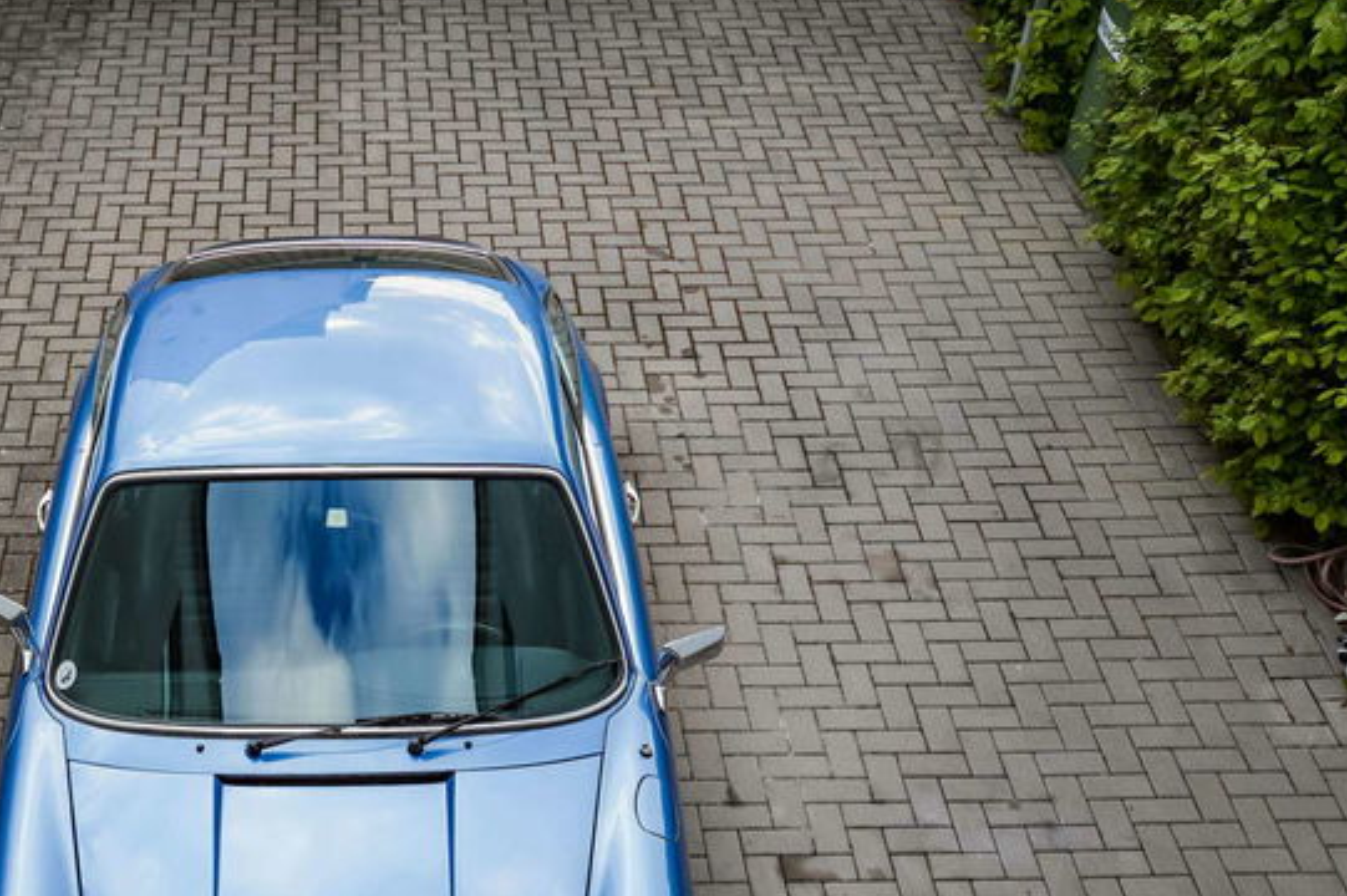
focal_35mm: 53
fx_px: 1982
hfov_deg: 36.7
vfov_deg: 24.9
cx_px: 339
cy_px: 772
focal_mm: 28
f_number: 3.2
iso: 80
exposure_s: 1/500
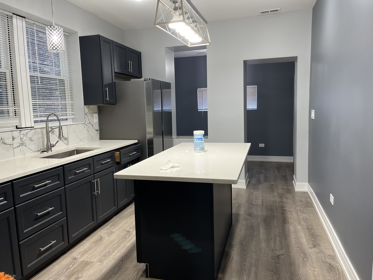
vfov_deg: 53.1
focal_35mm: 26
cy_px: 140
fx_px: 280
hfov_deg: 67.3
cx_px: 186
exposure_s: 1/60
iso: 64
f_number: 1.6
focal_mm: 5.1
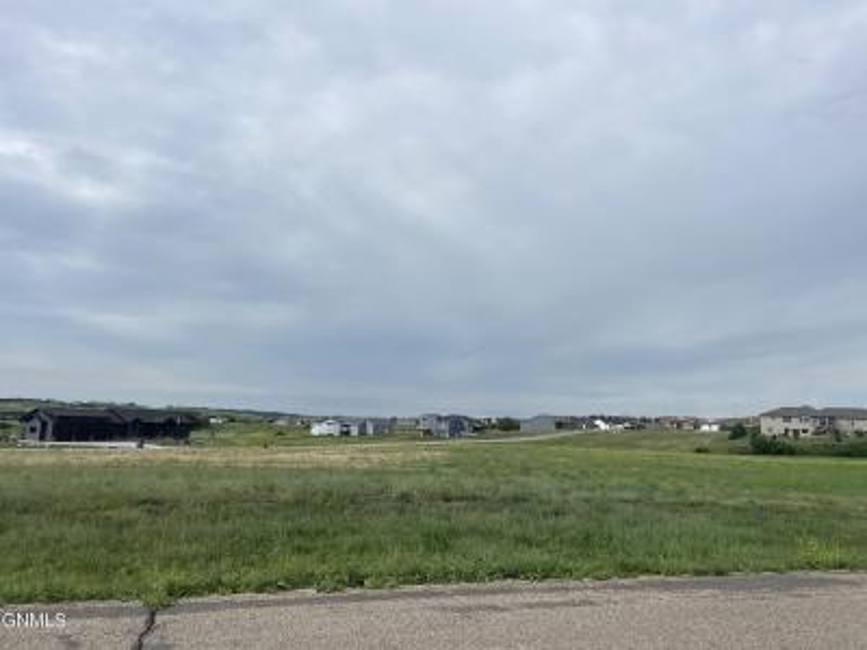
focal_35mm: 26
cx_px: 434
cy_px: 325
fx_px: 651
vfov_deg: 53.1
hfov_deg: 67.3
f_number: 1.6
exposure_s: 1/5291
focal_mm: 4.2
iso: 32
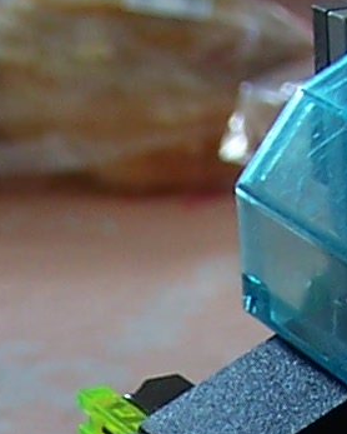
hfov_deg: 6.3
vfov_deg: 7.5
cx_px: 11
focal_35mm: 246
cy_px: 889
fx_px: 3155
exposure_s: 1/2
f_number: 2.8
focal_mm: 6.3
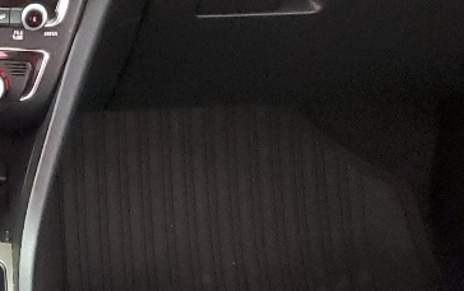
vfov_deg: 10.6
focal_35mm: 121
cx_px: -96
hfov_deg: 16.5
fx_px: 1531
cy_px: 396
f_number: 1.5
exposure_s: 1/60.2
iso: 351
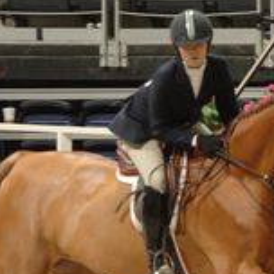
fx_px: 9600
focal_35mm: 1072
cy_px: 190
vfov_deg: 1.6
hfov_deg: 1.6
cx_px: 187
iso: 200
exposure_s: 1/250
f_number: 4.5
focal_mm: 200
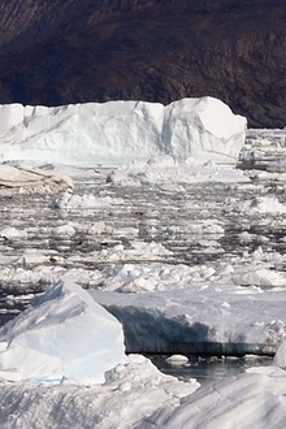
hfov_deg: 1.3
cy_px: 1109
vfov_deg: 1.9
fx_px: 13012
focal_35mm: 1092
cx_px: -702
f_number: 16
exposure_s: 1/320
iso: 200
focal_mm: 150
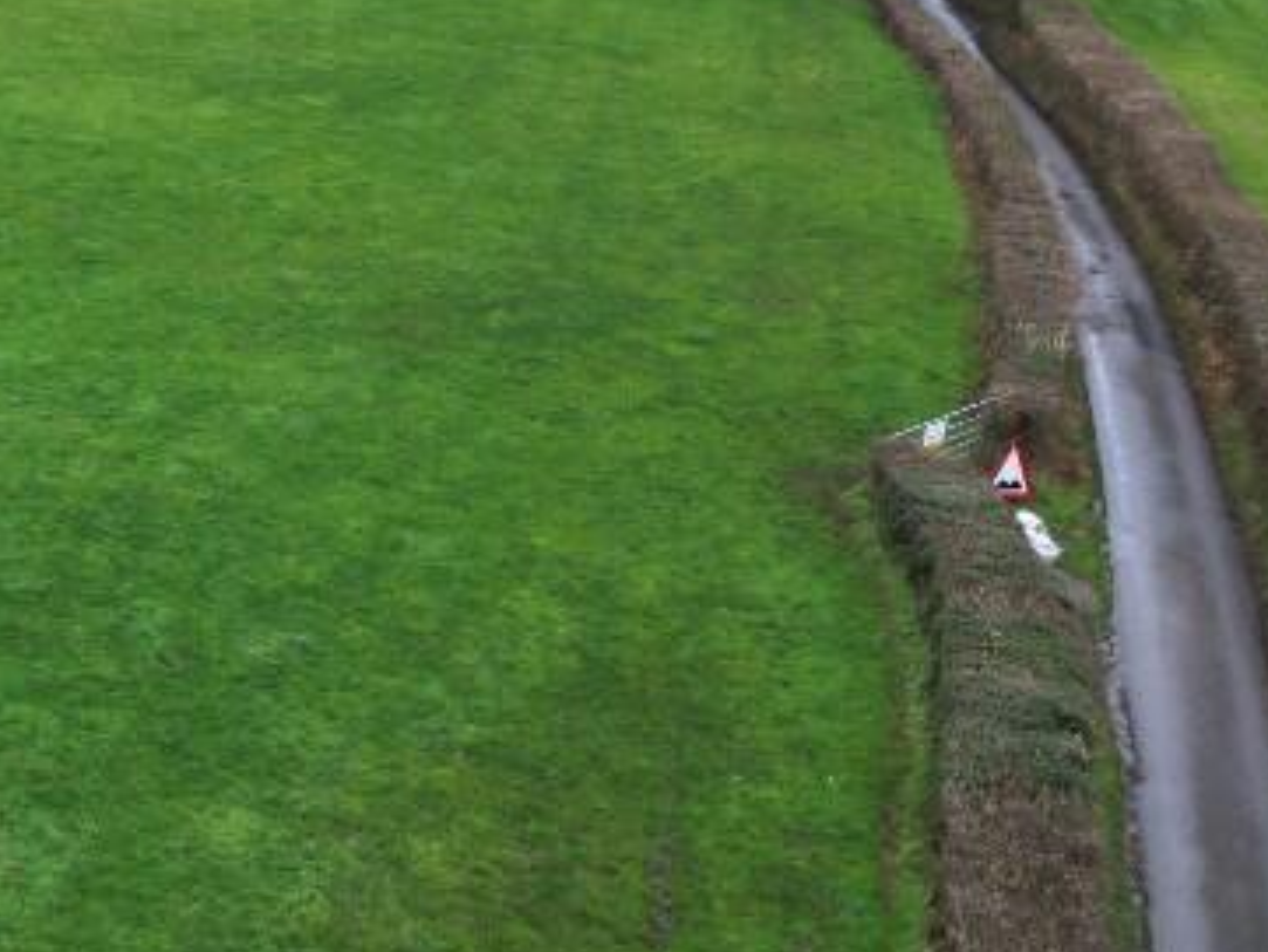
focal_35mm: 68
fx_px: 2492
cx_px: -88
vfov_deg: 21.6
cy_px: 580
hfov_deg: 26.5
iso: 100
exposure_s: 1/90
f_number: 1.7
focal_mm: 6.72
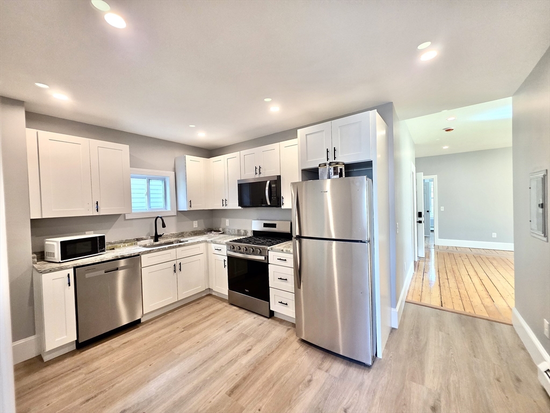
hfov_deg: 106.2
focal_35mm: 13
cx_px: 275
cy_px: 206
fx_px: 207
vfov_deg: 89.9
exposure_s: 1/120
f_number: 1.9
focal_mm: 2.2
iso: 250
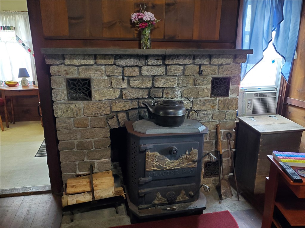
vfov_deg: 53.1
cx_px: 152
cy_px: 114
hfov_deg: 67.3
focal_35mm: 26
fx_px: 229
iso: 200
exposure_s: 1/40
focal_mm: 4.3
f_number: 1.5
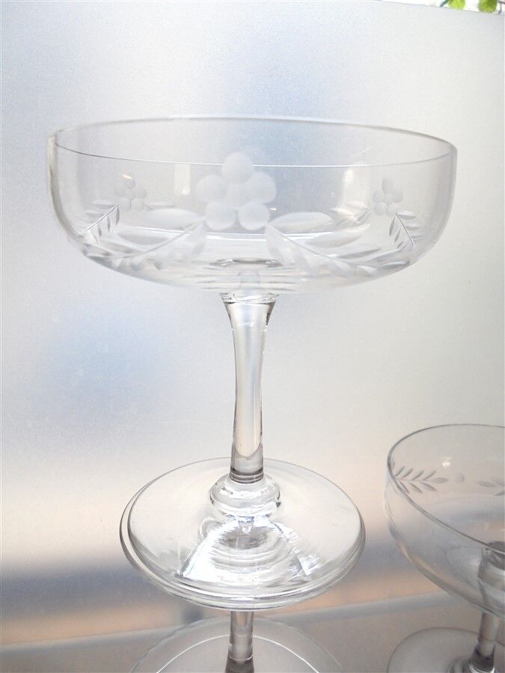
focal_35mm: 26
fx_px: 506
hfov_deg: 53.1
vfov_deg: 67.3
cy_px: 336
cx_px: 252
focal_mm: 4.6
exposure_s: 1/50
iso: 100
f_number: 3.5
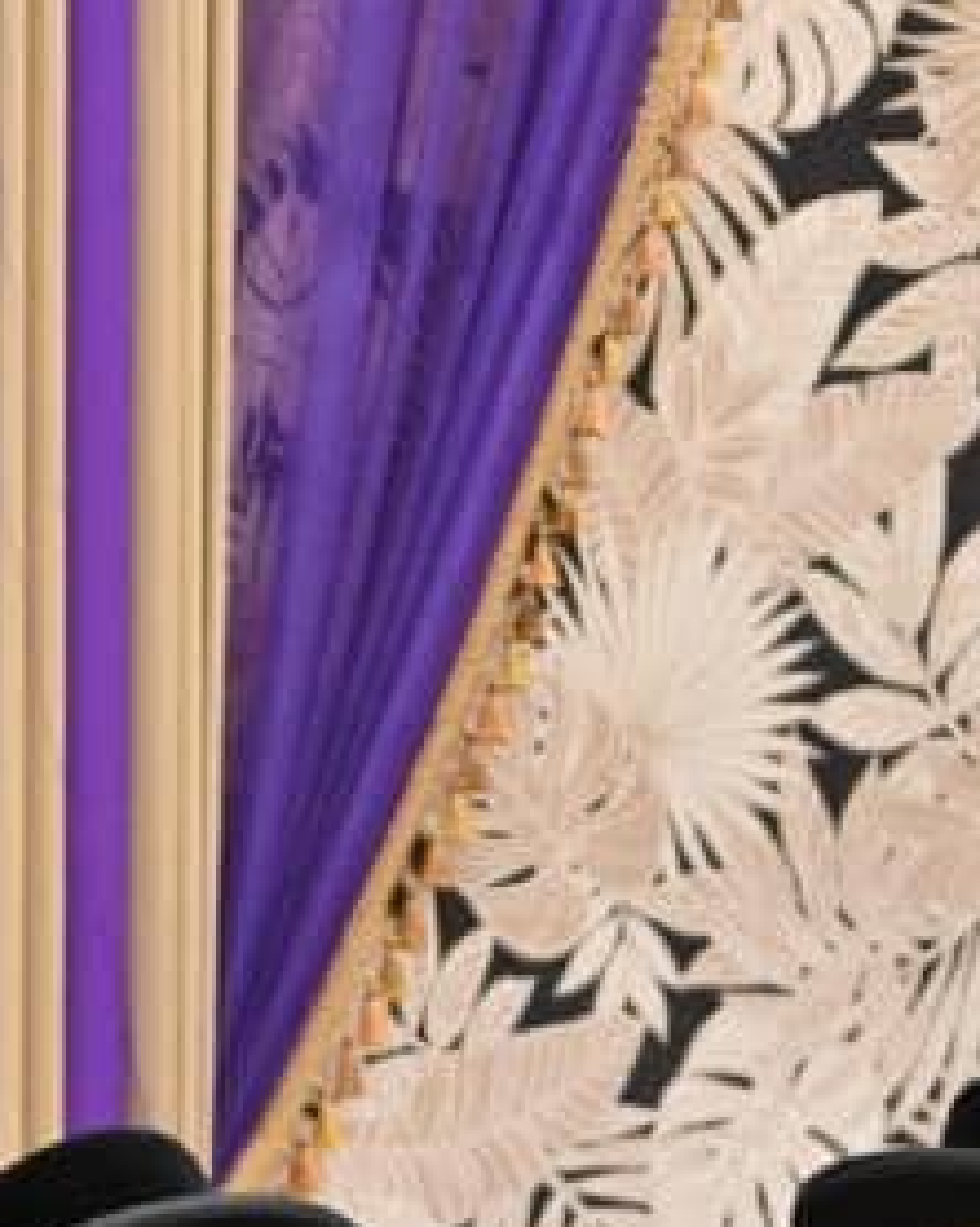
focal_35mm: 477
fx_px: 17313
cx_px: -565
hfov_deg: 3.2
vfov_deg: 4.1
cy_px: 1311
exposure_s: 1/250
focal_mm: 92
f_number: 2.8
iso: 500
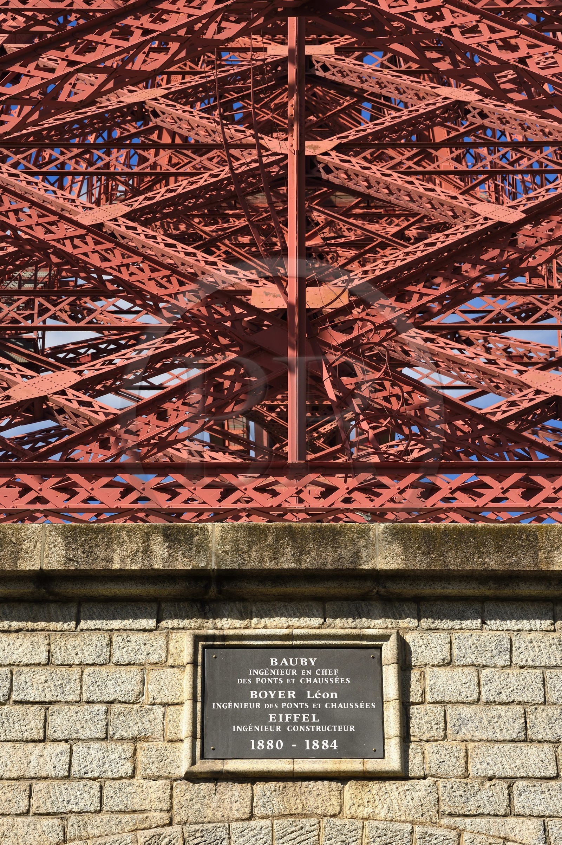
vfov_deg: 20.0
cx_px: 281
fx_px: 2392
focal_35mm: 102
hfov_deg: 13.4
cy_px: 422
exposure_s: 1/250
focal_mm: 102
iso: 200
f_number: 11
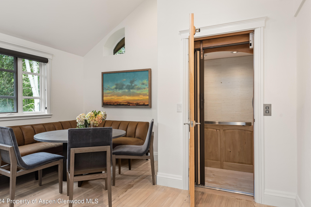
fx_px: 199
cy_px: 103
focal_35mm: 23
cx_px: 149
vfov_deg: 55.1
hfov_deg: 76.1
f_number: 7.1
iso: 320
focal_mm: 22
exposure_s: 1/8
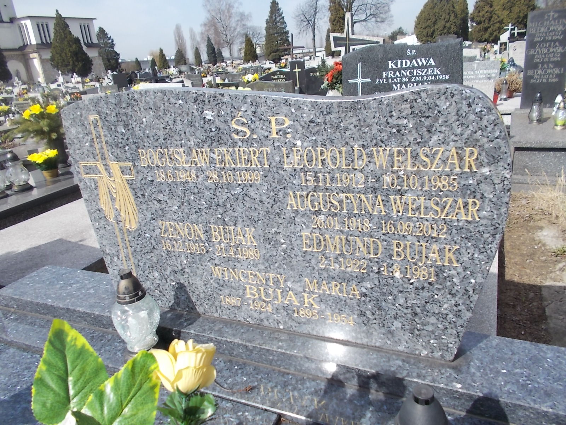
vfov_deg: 53.1
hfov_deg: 67.3
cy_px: 212
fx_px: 425
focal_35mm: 26
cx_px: 283
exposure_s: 1/125
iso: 80
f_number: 8
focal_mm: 4.6
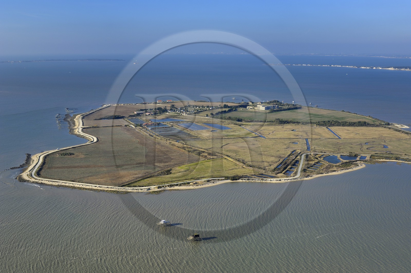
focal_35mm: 42
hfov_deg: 46.5
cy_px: 136
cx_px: 206
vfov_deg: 31.8
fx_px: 479
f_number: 5
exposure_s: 1/500
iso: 100
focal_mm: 28
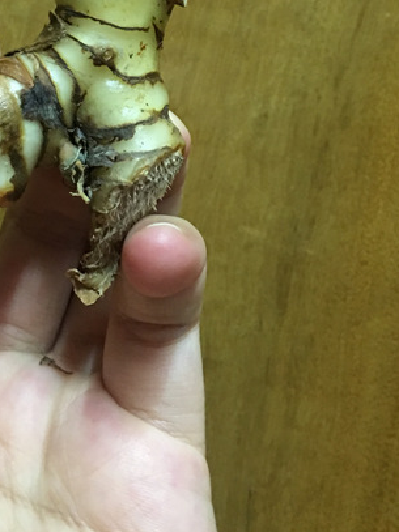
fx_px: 876
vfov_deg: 32.0
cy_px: 42
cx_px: 127
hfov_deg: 25.5
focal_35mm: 57
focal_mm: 4.15
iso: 64
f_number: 2.2
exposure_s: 1/4
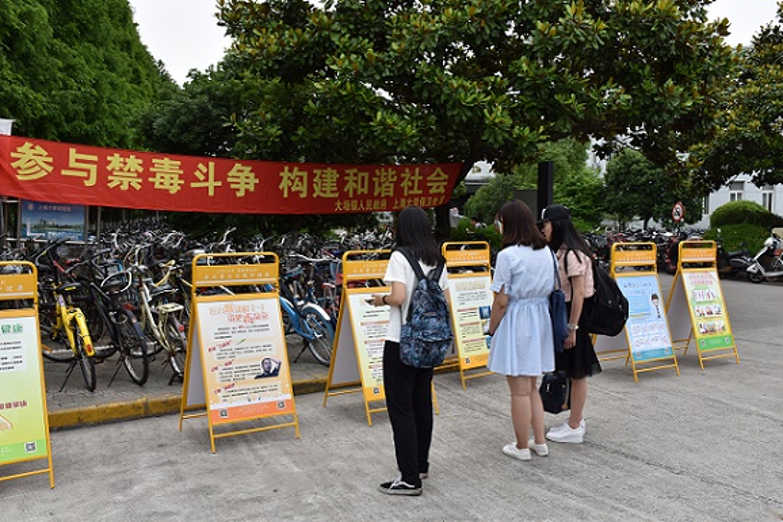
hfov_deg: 55.1
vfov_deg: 38.3
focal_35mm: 34
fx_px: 750
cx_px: 392
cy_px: 261
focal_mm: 23
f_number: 8
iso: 200
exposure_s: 1/250
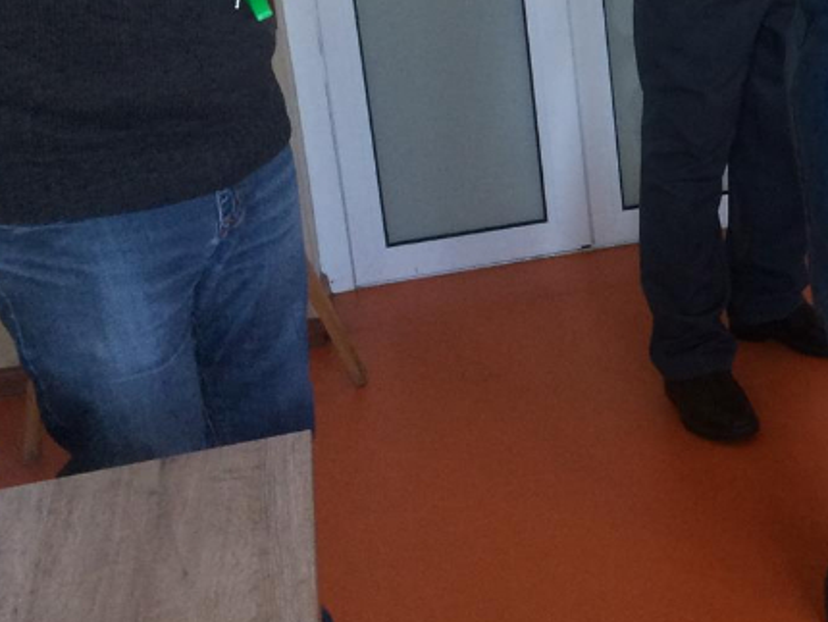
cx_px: 949
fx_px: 1651
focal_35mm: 69
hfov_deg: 25.7
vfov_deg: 20.8
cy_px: 37
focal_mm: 4.15
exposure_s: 1/33
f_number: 2.2
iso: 64
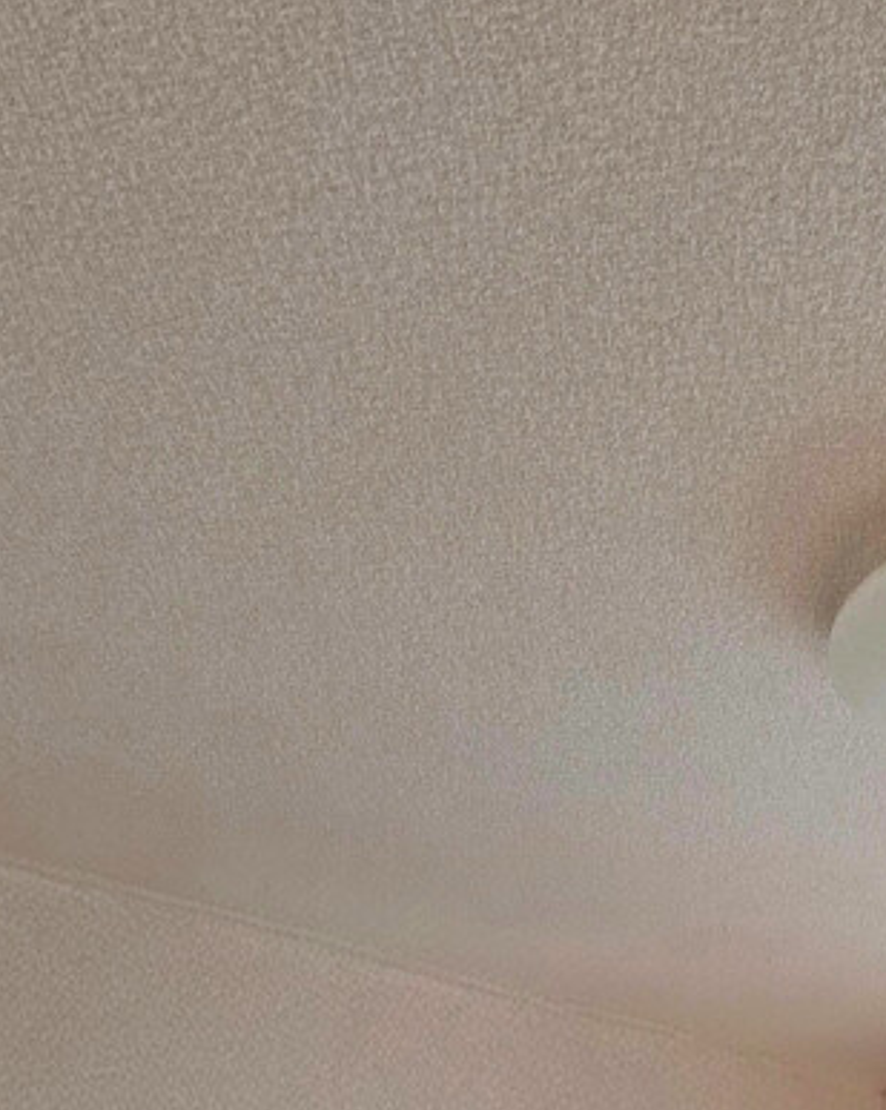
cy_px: 1752
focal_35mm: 42
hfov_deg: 34.0
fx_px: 1378
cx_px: 766
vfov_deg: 26.8
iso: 64
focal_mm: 2.2
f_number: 2.2
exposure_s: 1/50
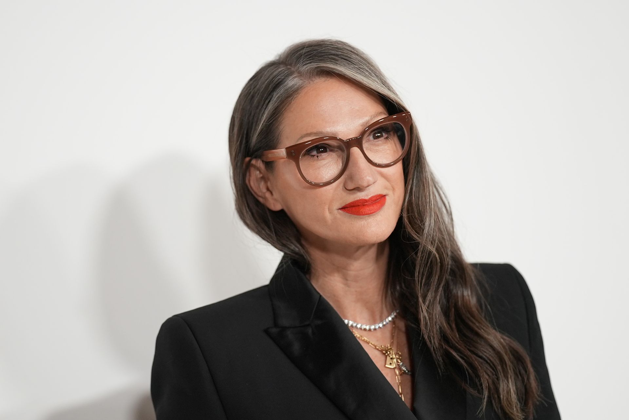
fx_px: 3531
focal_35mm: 202
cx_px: 314
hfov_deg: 10.2
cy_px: 210
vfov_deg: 6.8
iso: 1250
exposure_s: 1/1000
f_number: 1.8
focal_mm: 135
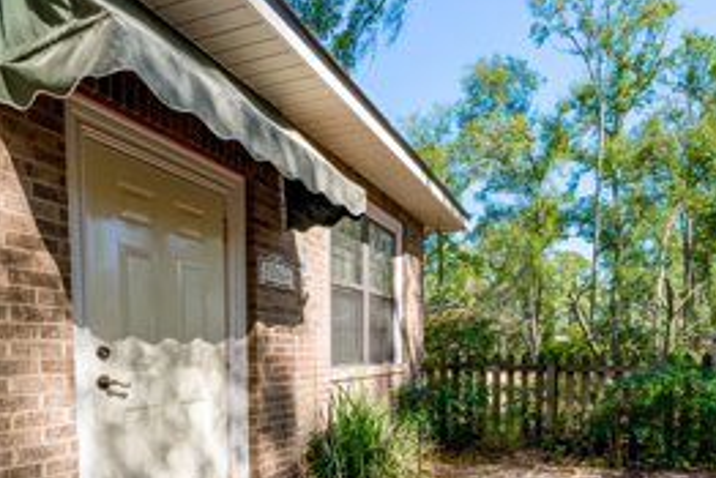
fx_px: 478
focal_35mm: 24
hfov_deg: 73.6
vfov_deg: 50.3
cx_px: 389
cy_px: 377
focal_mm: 14
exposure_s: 1/2500
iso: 400
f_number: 8
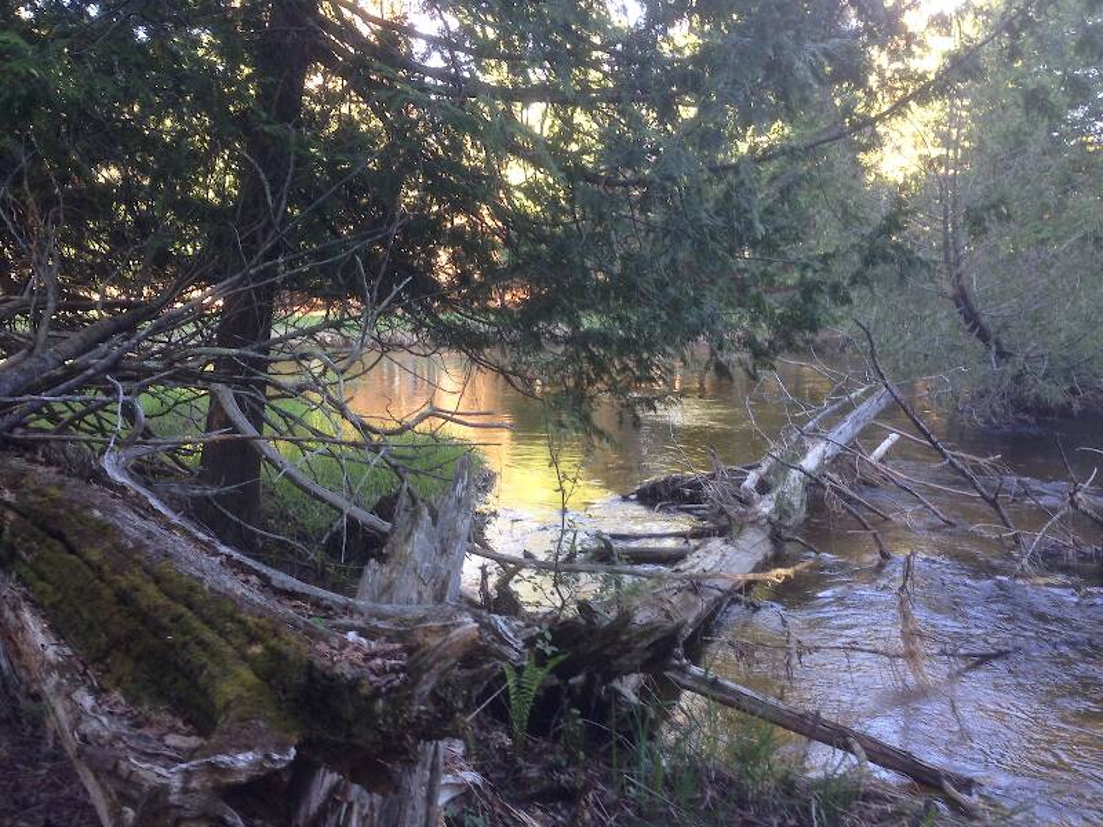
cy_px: 414
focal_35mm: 33
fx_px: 1052
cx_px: 552
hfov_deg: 55.4
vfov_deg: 42.9
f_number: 2.4
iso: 50
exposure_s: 1/40
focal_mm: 4.12
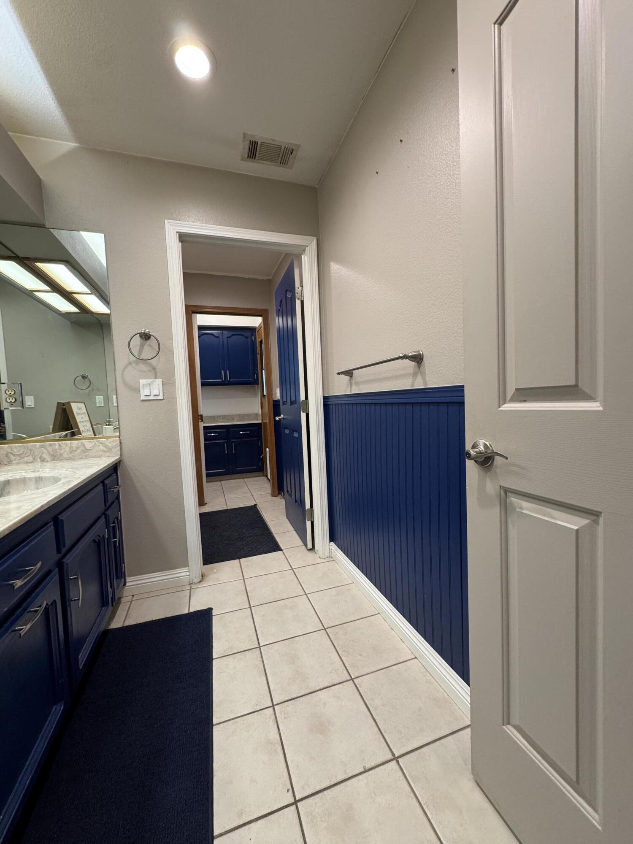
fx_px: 341
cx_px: 316
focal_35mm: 14
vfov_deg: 102.1
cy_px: 422
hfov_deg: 85.7
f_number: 2.2
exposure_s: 1/60
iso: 200
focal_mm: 2.22
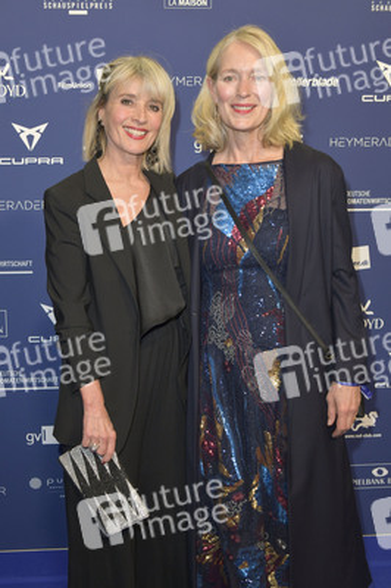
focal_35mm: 38
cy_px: 294
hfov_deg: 35.0
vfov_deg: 50.7
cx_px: 196
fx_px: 620
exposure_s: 1/250
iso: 1000
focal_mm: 38
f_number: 5.6
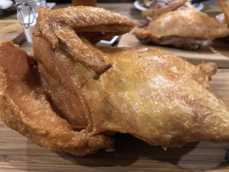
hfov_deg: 63.4
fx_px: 185
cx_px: 114
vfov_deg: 49.7
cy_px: 86
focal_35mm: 28
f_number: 1.8
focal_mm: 4
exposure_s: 1/4
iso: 100
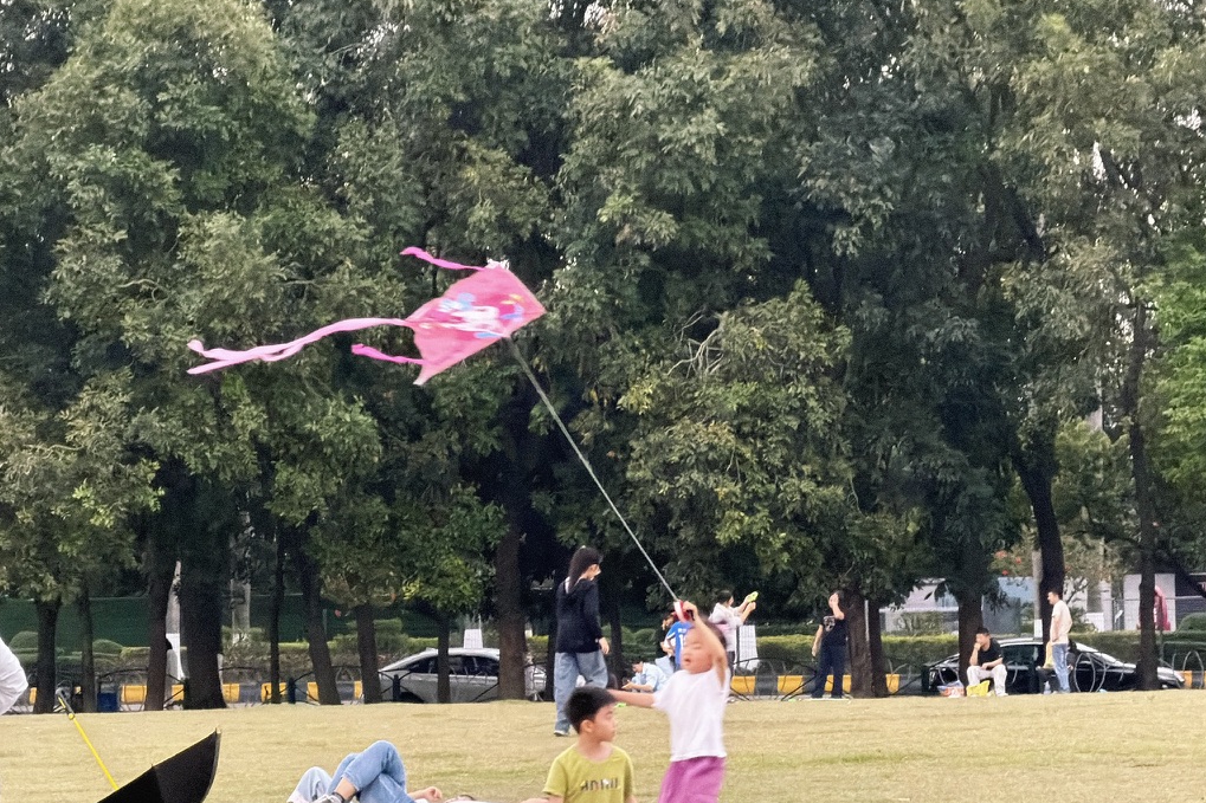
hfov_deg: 9.8
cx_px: 605
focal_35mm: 209
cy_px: 423
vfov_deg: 6.6
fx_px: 7000
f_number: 2.8
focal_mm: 16.89
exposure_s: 1/79
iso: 500
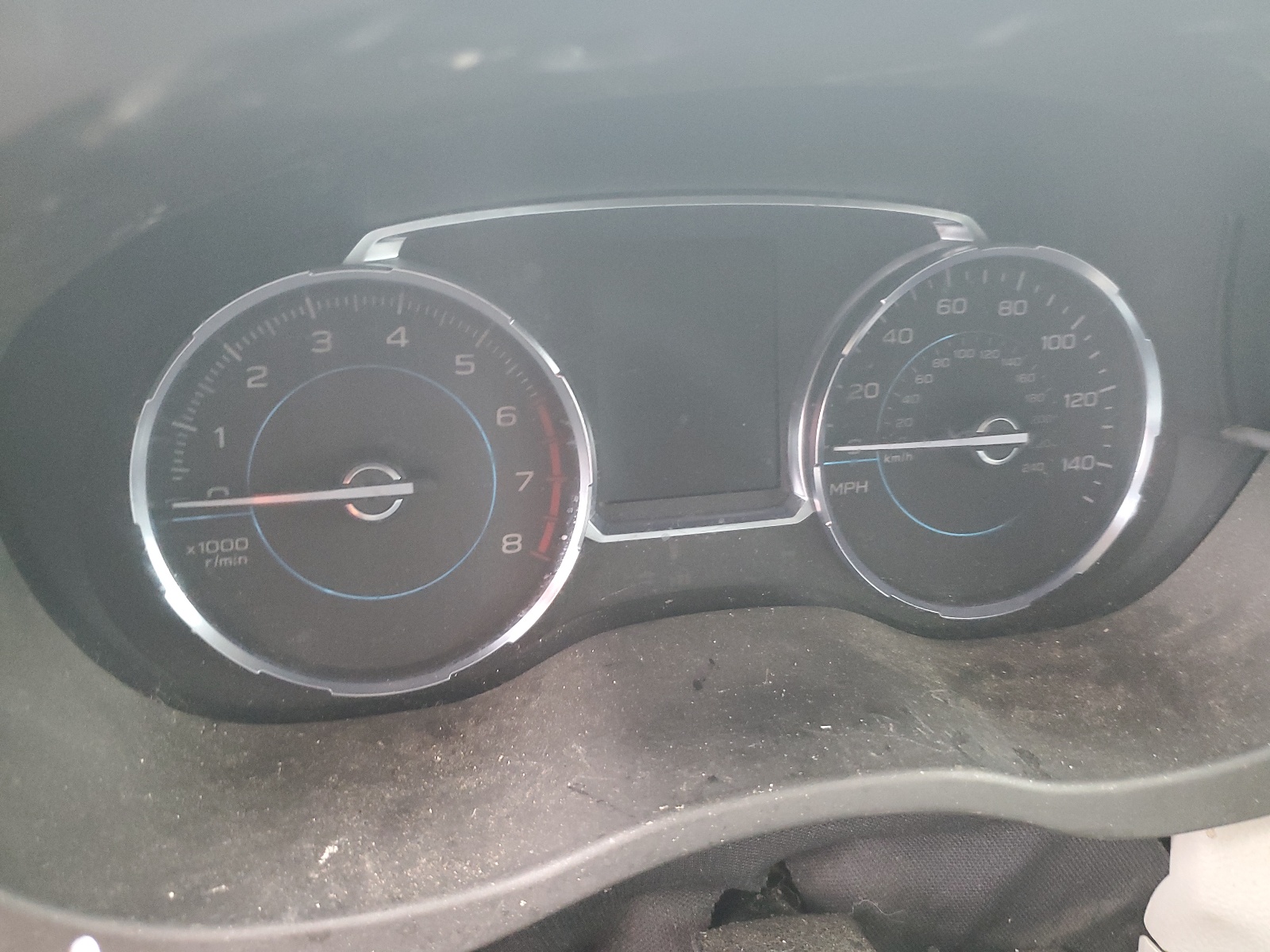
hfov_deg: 67.3
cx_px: 635
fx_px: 954
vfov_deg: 53.1
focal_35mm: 26
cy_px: 476
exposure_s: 1/24
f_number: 1.5
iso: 296
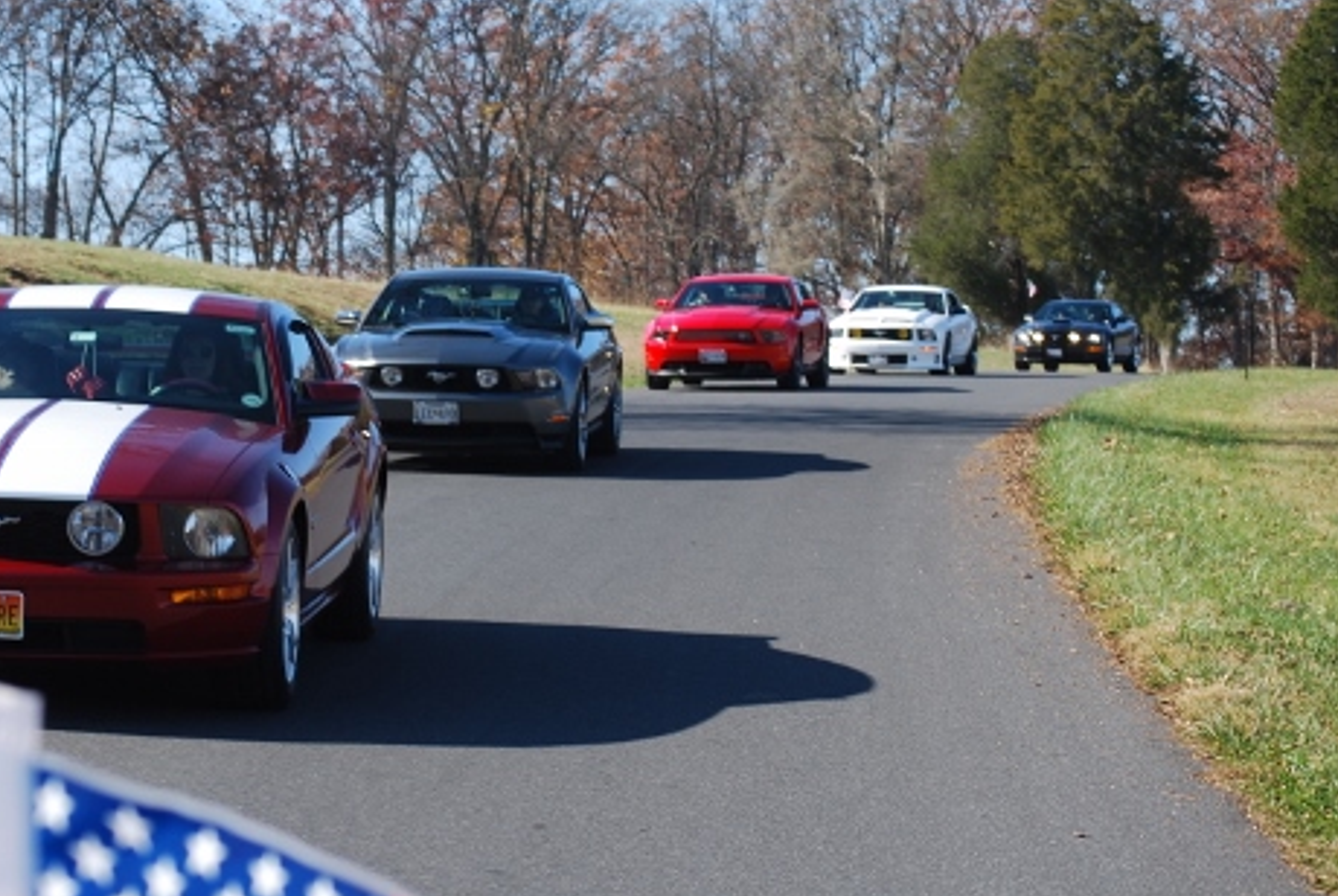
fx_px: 4268
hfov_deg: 17.8
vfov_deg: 12.0
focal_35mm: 115
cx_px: 494
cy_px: 288
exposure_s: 1/160
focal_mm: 55
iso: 100
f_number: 6.3
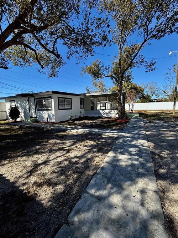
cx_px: 89
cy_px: 119
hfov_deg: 85.7
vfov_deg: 102.1
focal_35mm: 14
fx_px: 96
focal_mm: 2.22
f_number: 2.2
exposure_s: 1/1033
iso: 50
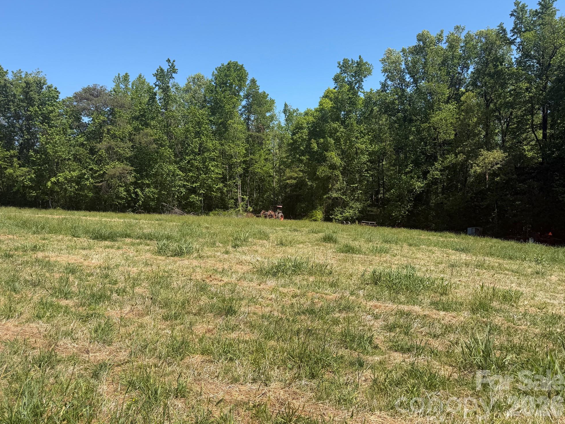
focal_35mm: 25
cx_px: 274
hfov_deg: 69.4
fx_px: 408
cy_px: 206
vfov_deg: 54.9
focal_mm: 6.76
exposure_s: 1/3145
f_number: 1.78
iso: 80
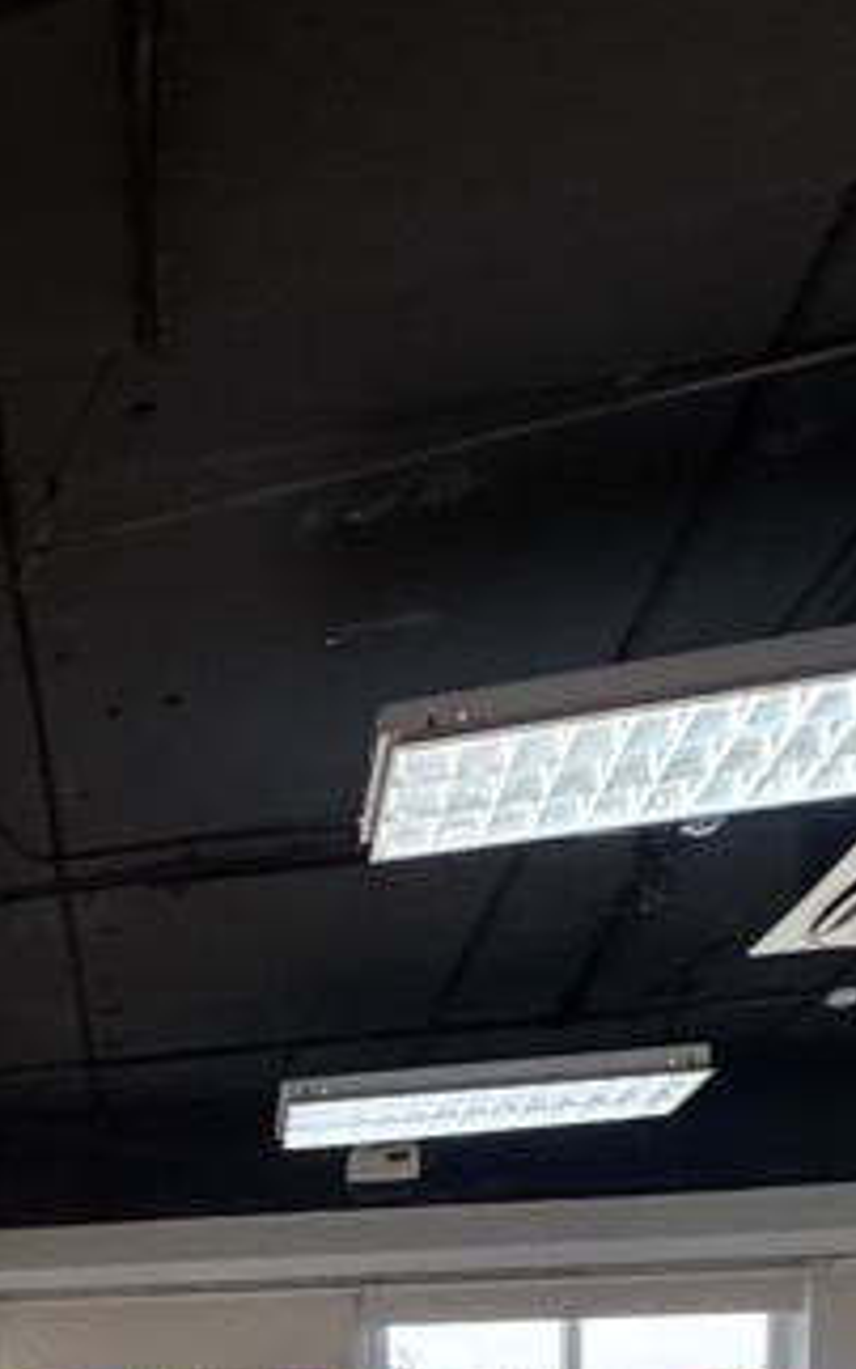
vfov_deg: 35.3
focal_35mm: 47
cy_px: 1568
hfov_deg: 21.3
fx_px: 1754
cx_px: -555
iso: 320
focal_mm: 2.22
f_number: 2.2
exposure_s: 1/87
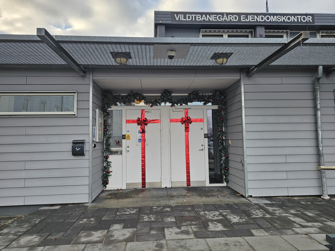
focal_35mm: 23
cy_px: 126
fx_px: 223
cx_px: 168
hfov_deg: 73.9
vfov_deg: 58.9
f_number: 1.7
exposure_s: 1/201
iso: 20
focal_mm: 6.3
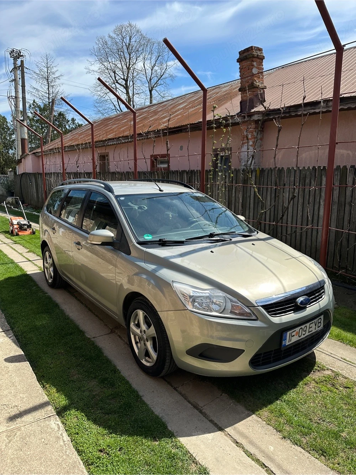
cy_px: 238
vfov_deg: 71.6
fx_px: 329
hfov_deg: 56.8
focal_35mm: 24
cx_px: 178
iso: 80
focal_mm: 6.86
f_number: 1.78
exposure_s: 1/3861
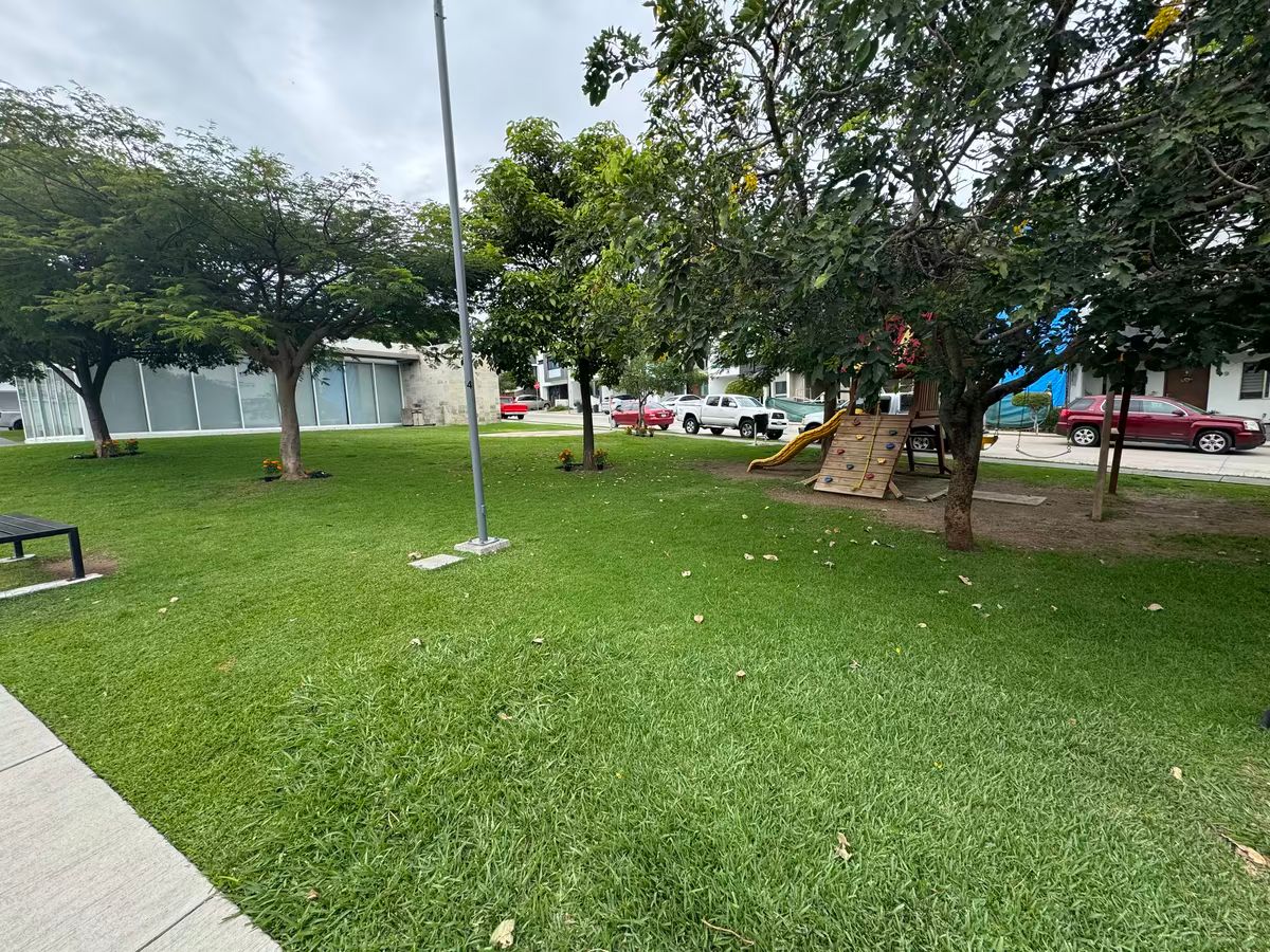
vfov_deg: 85.7
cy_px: 476
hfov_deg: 102.1
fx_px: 514
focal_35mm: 14
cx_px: 635
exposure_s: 1/763
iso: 50
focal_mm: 2.22
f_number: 2.2
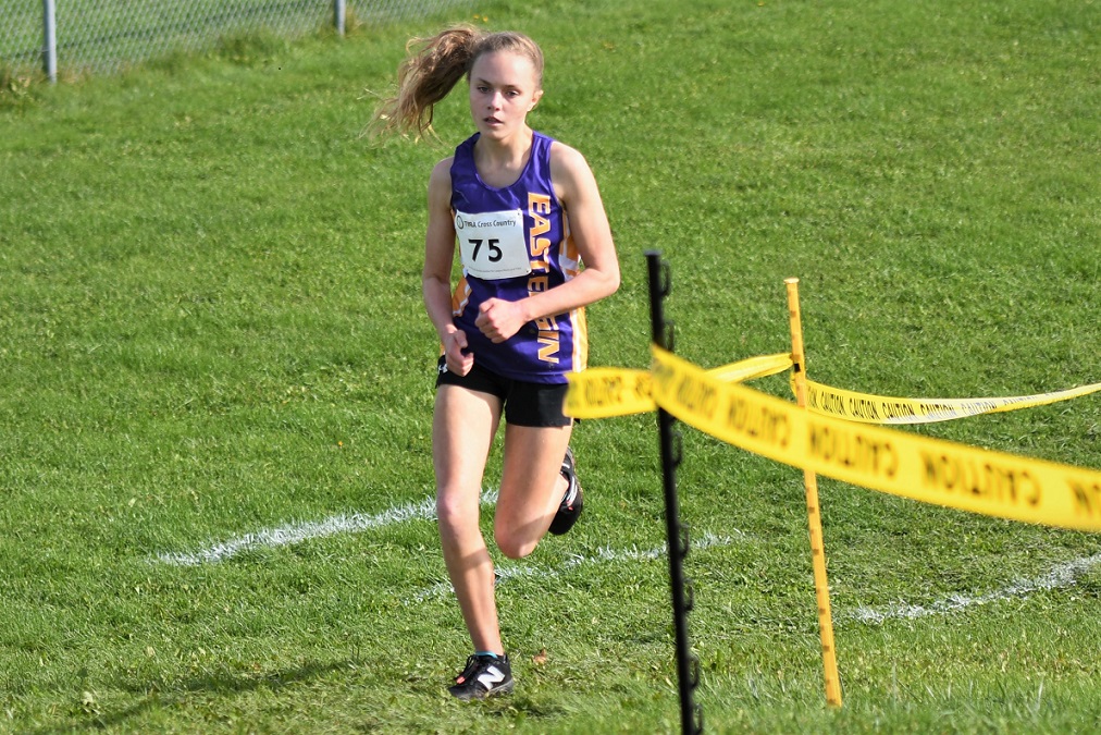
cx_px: 550
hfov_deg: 19.5
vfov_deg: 13.0
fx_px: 3211
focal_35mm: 105
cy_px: 368
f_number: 2.8
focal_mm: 70
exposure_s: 1/1000
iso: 100
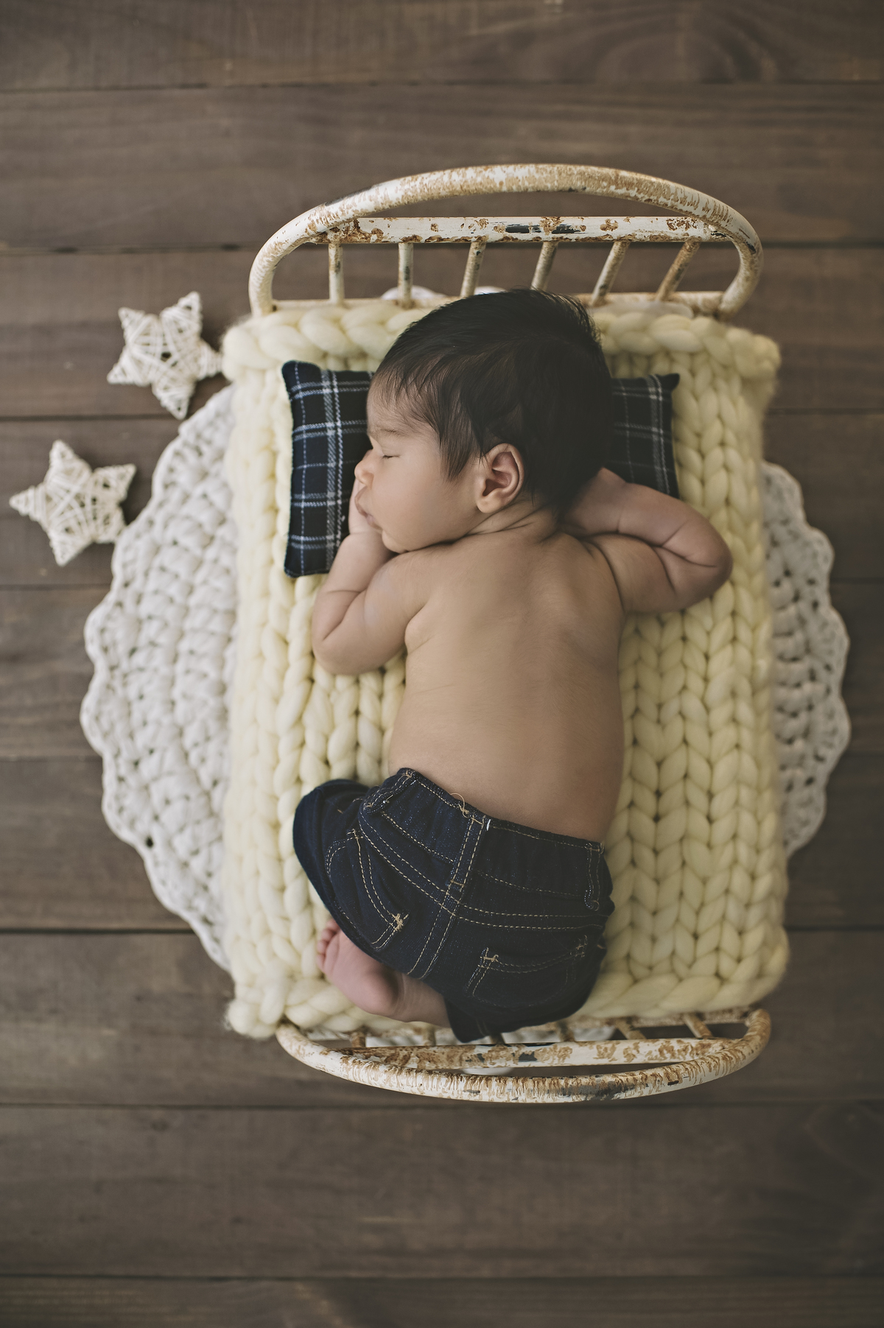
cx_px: 442
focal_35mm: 35
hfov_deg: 37.8
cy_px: 664
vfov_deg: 54.5
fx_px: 1291
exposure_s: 1/250
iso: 250
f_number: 2.5
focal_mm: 35
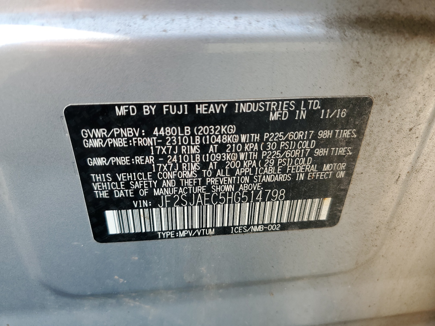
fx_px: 327
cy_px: 163
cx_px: 218
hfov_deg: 67.3
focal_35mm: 26
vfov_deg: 53.1
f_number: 1.5
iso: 50
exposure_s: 1/238
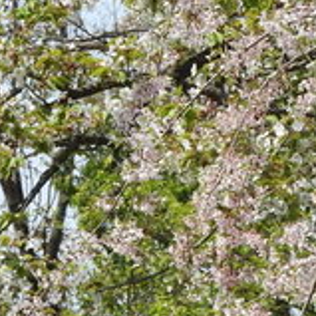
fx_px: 7746
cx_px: 475
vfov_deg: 2.3
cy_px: 230
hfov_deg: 2.3
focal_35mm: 750
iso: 100
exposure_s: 1/500
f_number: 5.5
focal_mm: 48.4
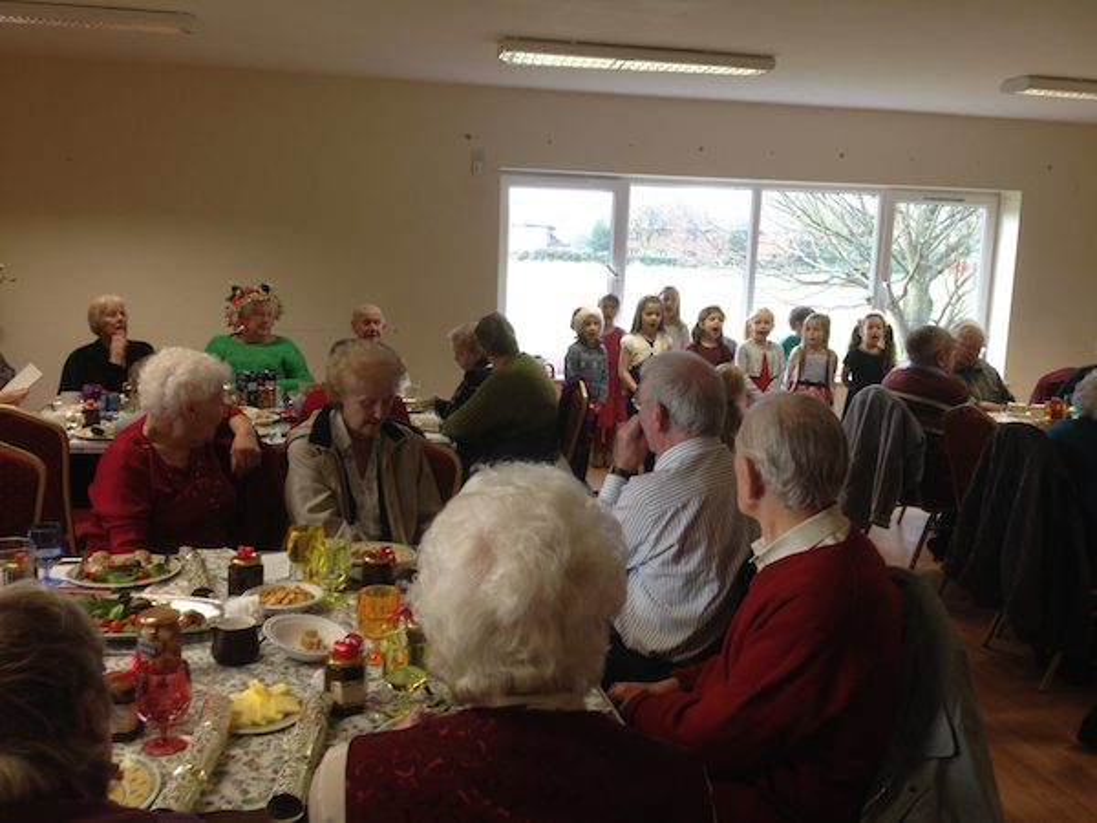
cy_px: 412
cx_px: 548
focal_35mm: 35
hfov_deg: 52.6
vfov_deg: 40.7
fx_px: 1109
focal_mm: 4.28
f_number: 2.4
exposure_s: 1/24
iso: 50
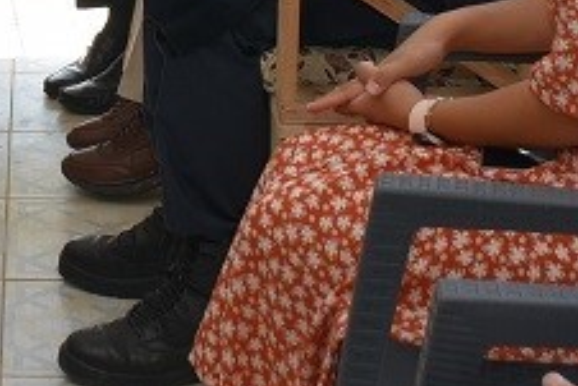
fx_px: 2201
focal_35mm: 137
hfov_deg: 14.7
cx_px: -13
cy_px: -161
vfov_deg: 9.8
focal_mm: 23
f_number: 5.6
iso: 140
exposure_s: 1/125
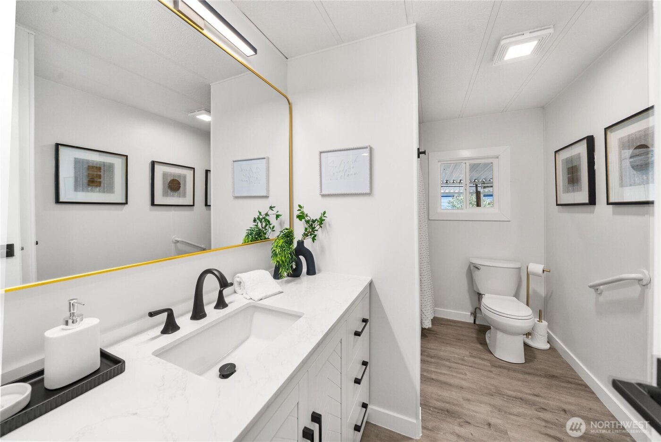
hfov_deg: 112.6
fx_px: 220
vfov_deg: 90.1
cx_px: 330
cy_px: 221
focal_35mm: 12
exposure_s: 1/60
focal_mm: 12
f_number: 7.1
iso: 100
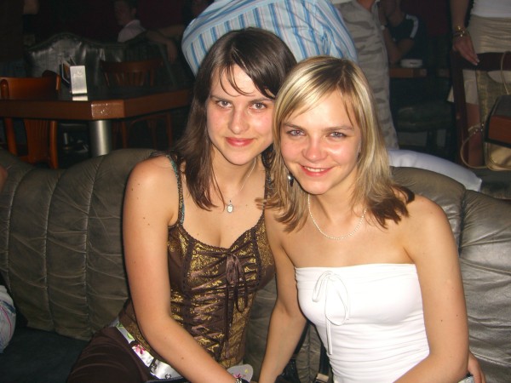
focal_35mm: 38
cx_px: 256
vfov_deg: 37.7
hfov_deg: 49.0
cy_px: 192
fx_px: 561
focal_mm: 7.9
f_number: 2.8
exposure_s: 1/60
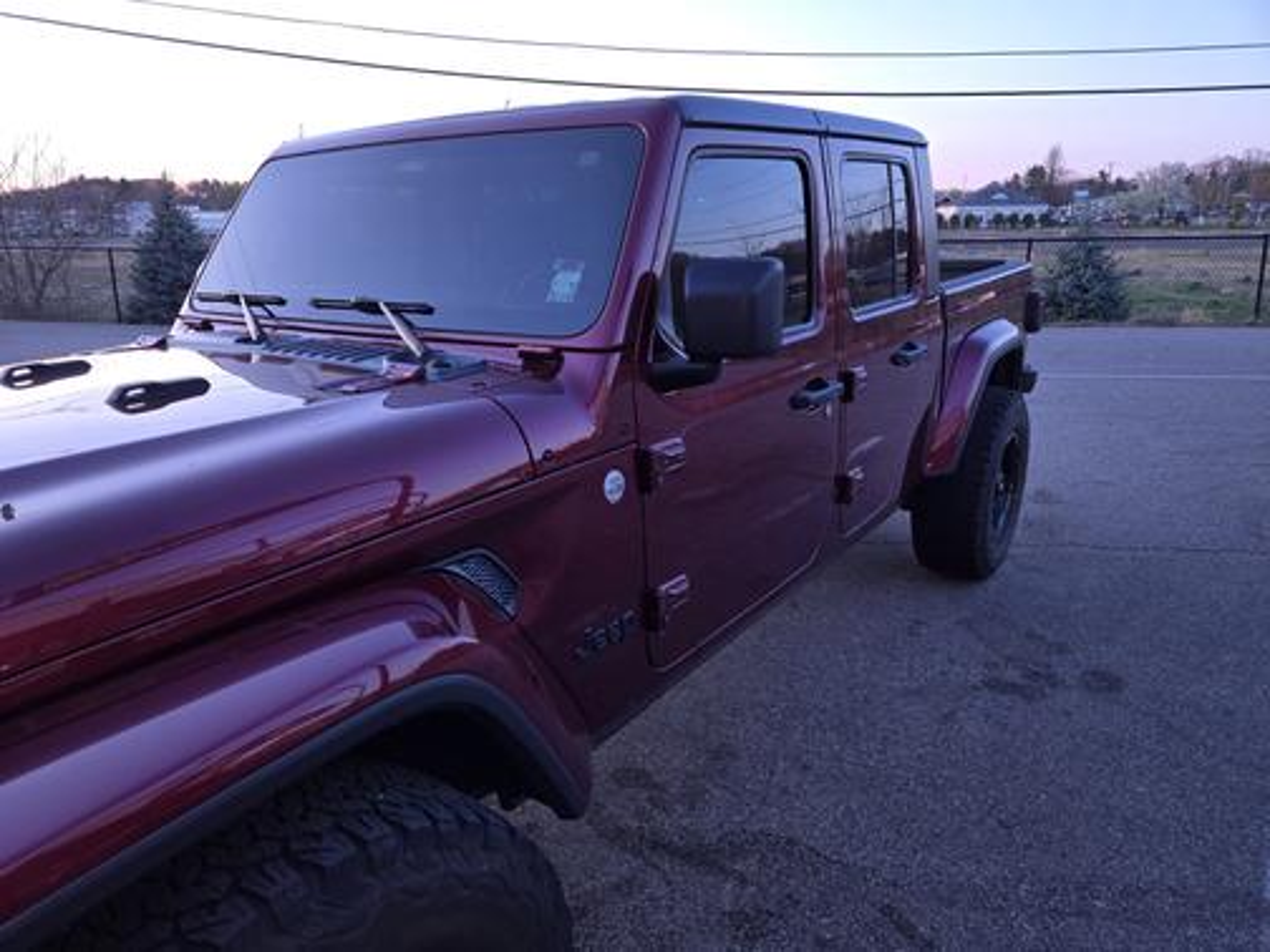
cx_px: 635
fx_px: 844
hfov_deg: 73.9
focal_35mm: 23
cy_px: 476
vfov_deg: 58.9
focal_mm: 5.4
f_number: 1.8
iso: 40
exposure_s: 1/60
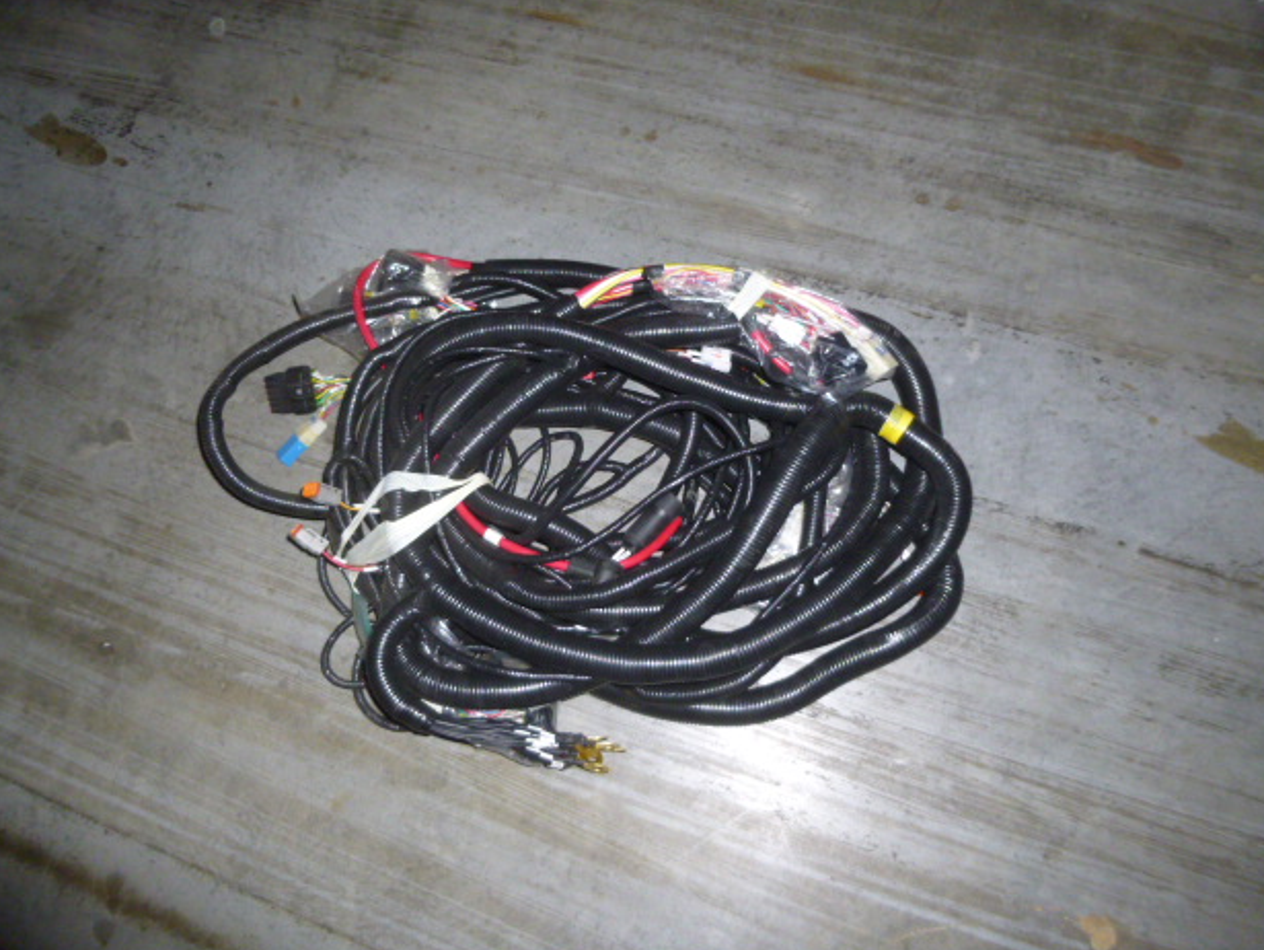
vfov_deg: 53.1
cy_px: 483
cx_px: 617
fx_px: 950
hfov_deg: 67.3
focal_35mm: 26
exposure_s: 1/125
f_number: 3.1
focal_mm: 4.5
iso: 200
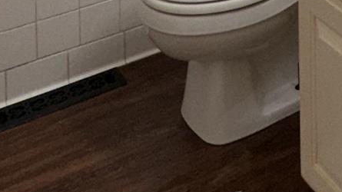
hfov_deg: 24.8
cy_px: -337
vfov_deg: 11.3
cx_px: 387
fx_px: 716
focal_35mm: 79
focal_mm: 2.22
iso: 80
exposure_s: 1/120
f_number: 2.2
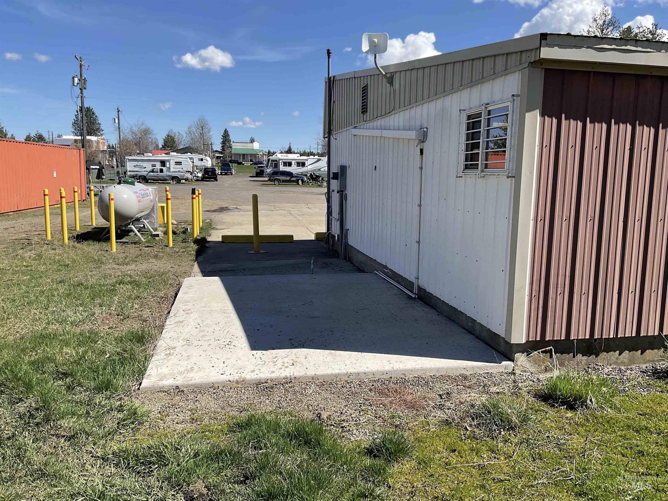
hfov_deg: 61.7
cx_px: 334
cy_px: 250
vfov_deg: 48.2
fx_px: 560
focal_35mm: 29
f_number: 1.8
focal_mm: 3
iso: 16
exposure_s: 1/1730
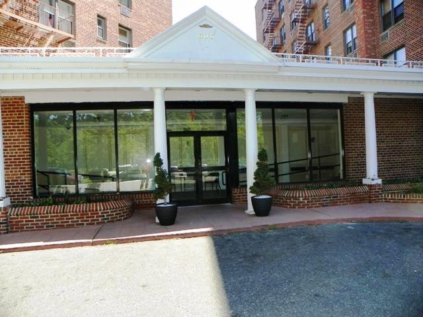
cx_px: 212
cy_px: 158
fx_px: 318
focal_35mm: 26
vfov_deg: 53.1
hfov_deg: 67.3
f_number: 3.2
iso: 64
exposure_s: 1/250
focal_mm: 4.6
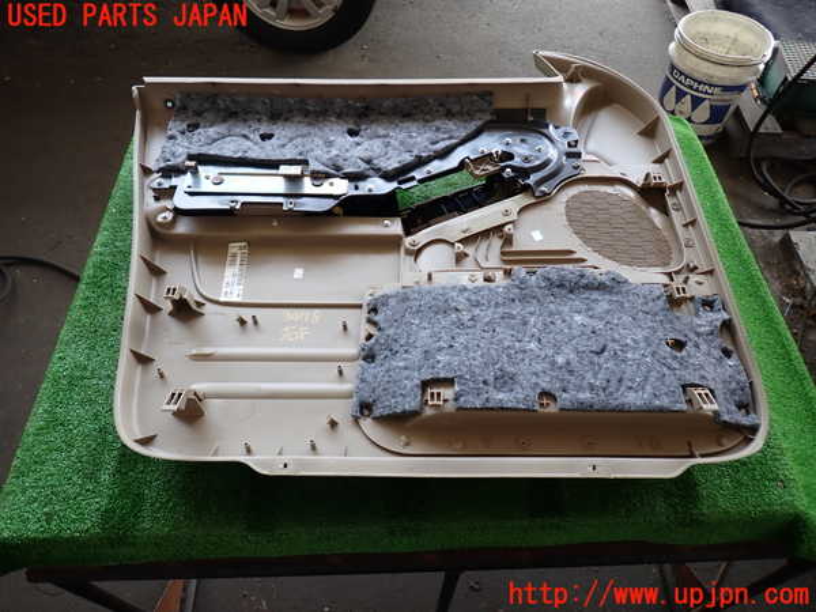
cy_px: 306
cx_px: 408
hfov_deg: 69.4
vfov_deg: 54.9
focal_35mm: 25
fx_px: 589
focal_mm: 4.5
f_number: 2
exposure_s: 1/60
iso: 125
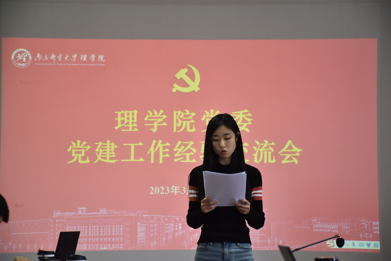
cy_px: 130
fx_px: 1303
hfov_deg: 17.1
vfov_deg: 11.4
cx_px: 196
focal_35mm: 120
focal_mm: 80
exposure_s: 1/60
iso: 640
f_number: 5.3
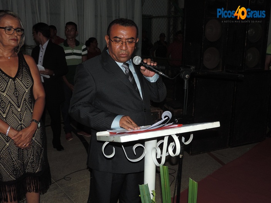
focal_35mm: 35
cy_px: 102
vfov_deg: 40.7
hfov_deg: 52.6
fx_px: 274
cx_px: 136
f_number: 3.3
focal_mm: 6.2
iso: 200
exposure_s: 1/30
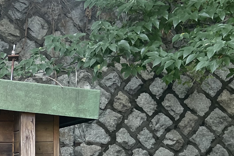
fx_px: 643
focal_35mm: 99
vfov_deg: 13.0
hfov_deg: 18.5
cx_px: -106
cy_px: 243
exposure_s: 1/121
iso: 64
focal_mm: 5.1
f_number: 1.6
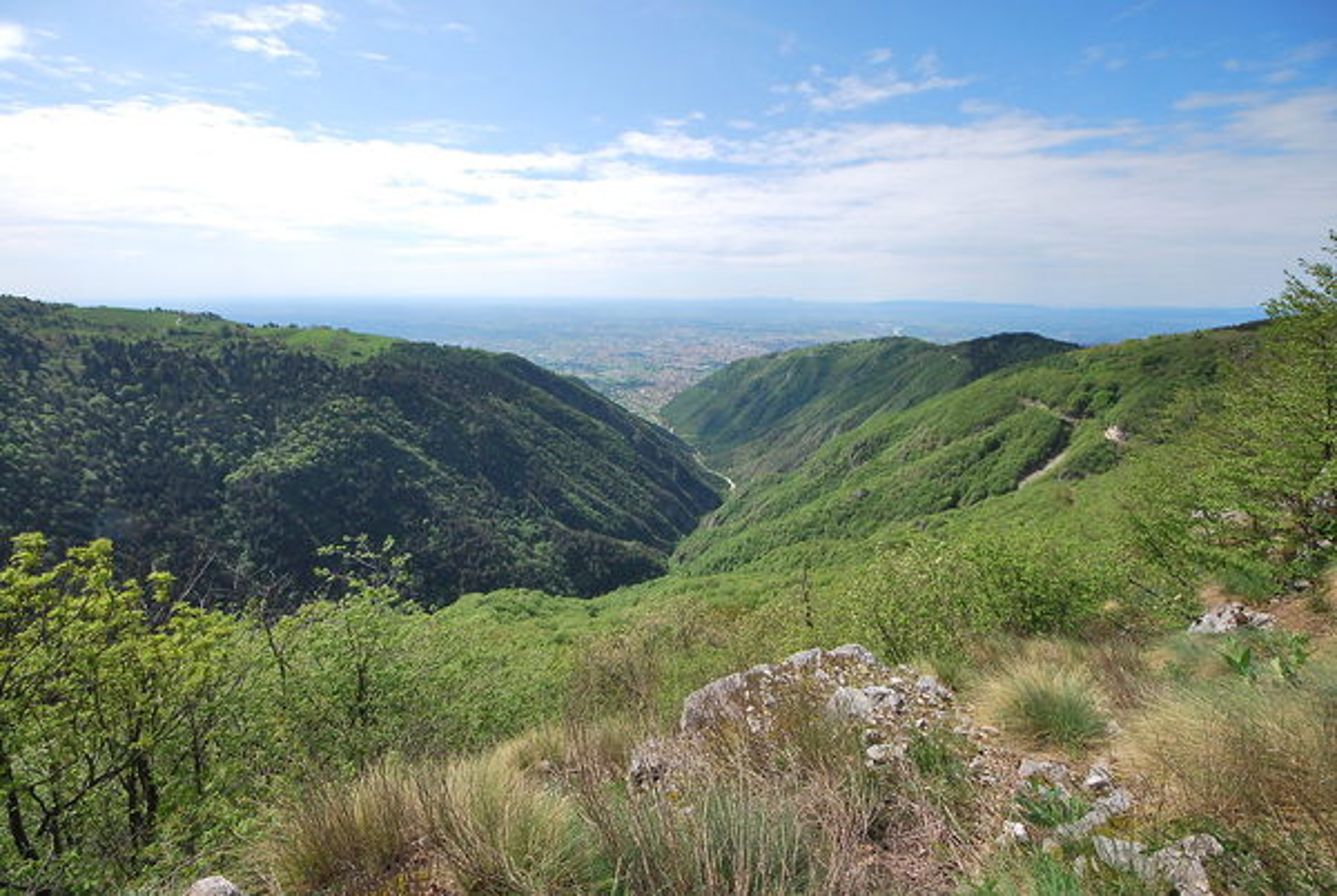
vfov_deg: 90.2
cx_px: 668
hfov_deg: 112.5
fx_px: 446
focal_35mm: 12
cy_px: 448
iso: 400
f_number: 11
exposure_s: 1/500
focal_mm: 8
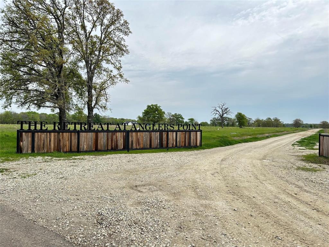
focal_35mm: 24
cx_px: 164
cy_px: 124
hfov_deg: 71.6
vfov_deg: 56.8
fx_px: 228
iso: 80
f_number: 1.78
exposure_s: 1/1664
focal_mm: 6.86
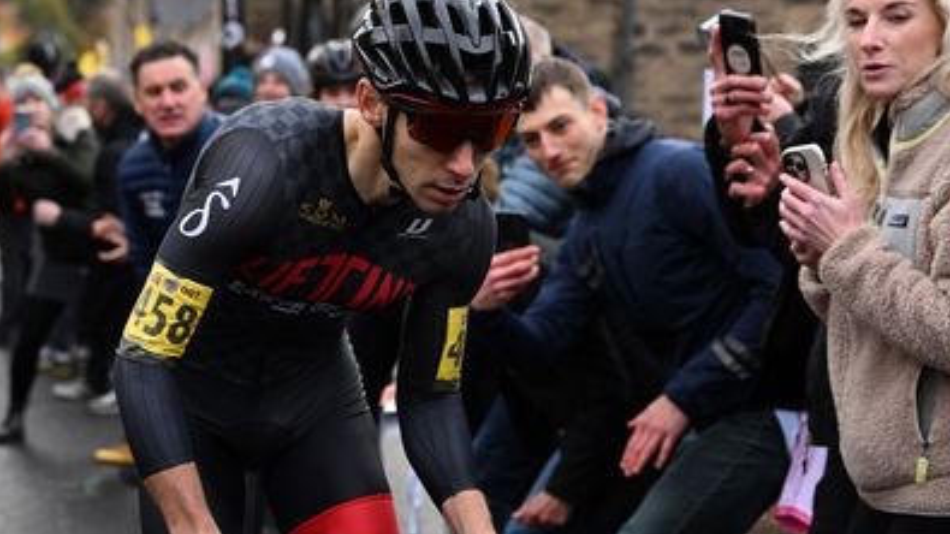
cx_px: 471
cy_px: 278
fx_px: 2141
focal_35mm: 85
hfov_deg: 25.0
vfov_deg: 14.2
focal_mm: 80
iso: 2500
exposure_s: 1/1000
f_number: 5.6
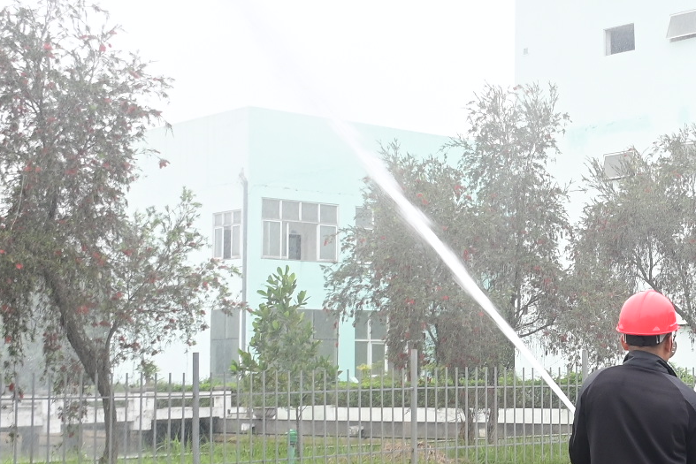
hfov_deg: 25.5
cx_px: 719
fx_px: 1450
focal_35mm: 75
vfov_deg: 18.2
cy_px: 254
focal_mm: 20
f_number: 3.5
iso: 250
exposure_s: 1/200
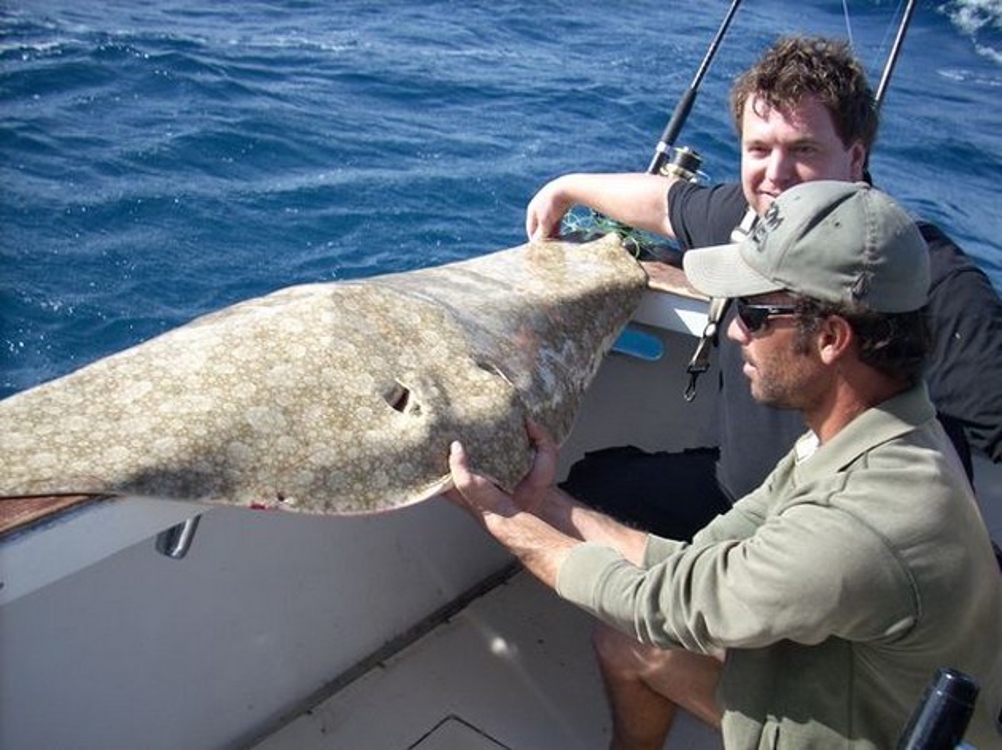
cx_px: 501
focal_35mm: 37
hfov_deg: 50.2
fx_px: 1071
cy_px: 375
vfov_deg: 38.6
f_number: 5.6
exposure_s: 1/136
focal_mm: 6.2
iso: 64
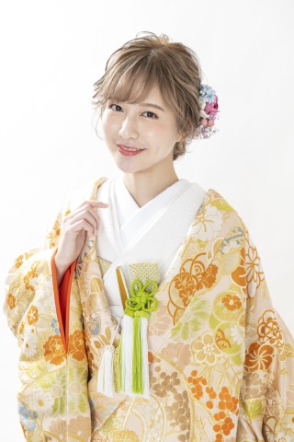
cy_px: 221
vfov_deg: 39.6
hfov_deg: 27.0
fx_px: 612
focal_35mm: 50
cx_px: 147
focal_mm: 50
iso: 200
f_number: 4.5
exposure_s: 1/200
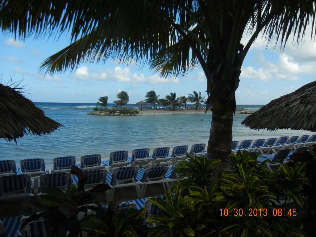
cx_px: 158
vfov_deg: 46.8
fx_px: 274
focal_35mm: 30
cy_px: 118
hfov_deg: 60.0
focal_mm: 5.4
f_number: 7
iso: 160
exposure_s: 1/324
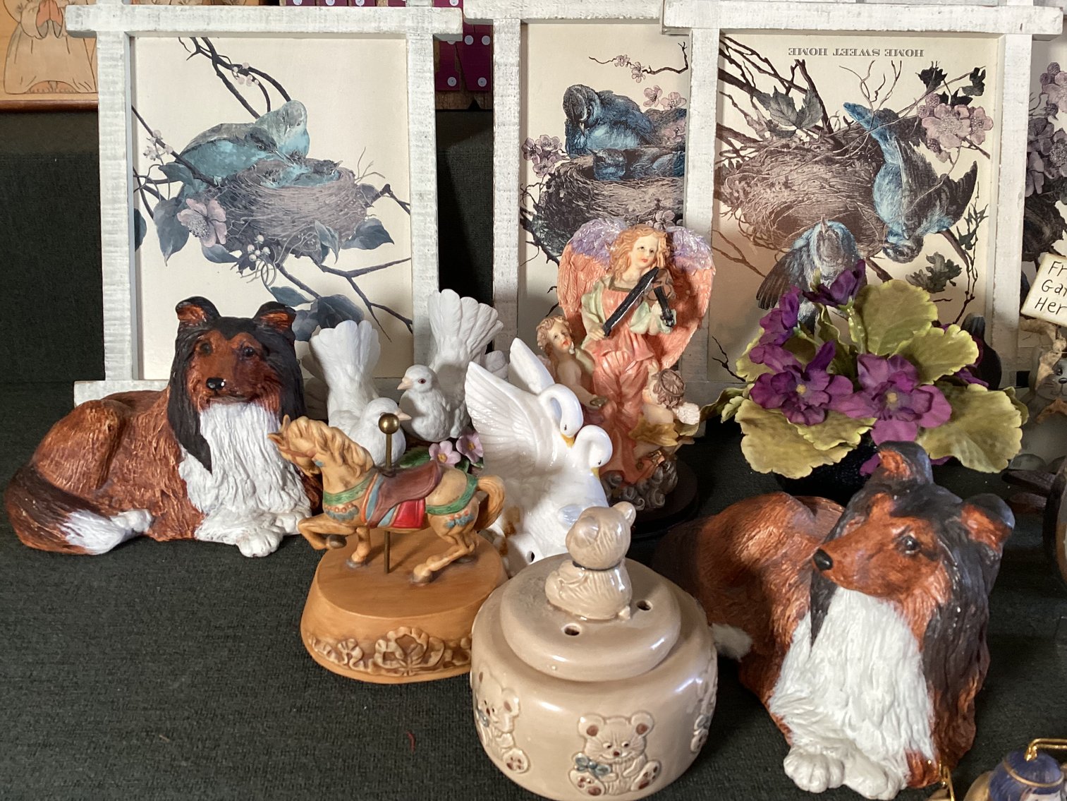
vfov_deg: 45.4
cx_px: 534
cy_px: 400
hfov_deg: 58.3
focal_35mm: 31
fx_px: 956
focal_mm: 3.3
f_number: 2.4
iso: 125
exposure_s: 1/50
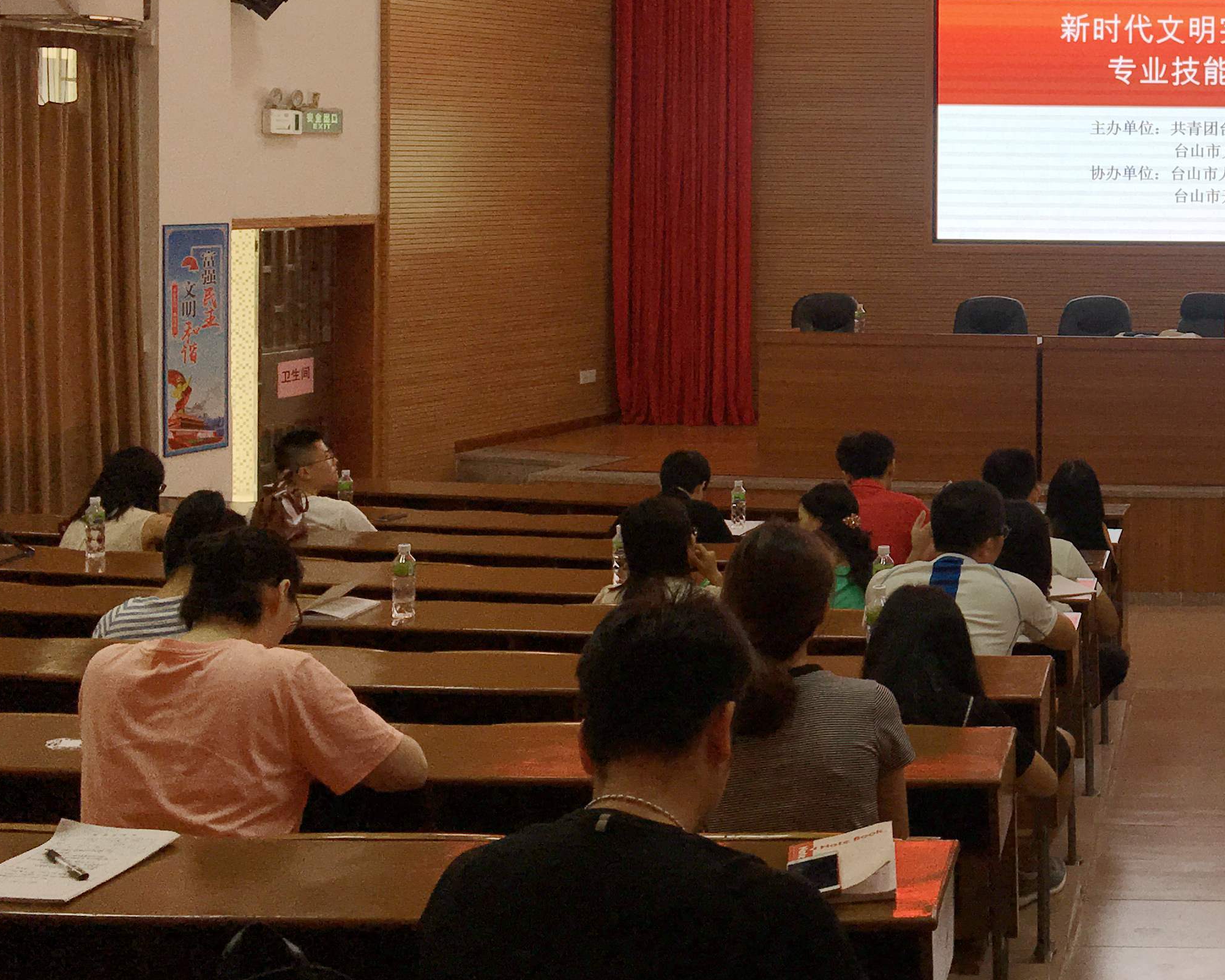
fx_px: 2067
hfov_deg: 30.7
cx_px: 1216
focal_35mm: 57
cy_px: 206
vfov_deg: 26.2
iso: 32
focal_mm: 4.15
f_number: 2.2
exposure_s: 1/100
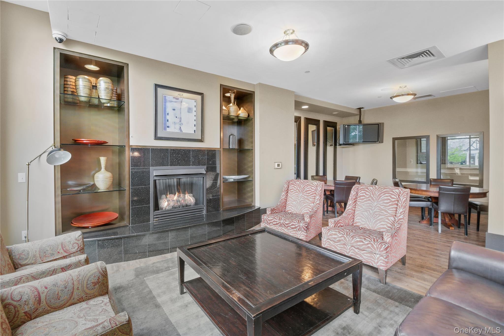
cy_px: 168
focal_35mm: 15
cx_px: 252
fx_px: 210
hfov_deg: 100.4
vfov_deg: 77.3
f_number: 8
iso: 320
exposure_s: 1/3
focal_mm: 10
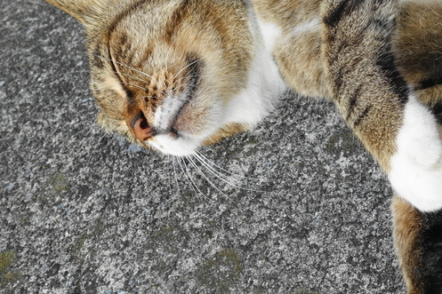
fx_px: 712
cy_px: -22
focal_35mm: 58
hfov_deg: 32.4
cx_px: 417
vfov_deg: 22.2
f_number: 4
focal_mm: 8.8
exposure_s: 1/80
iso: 125
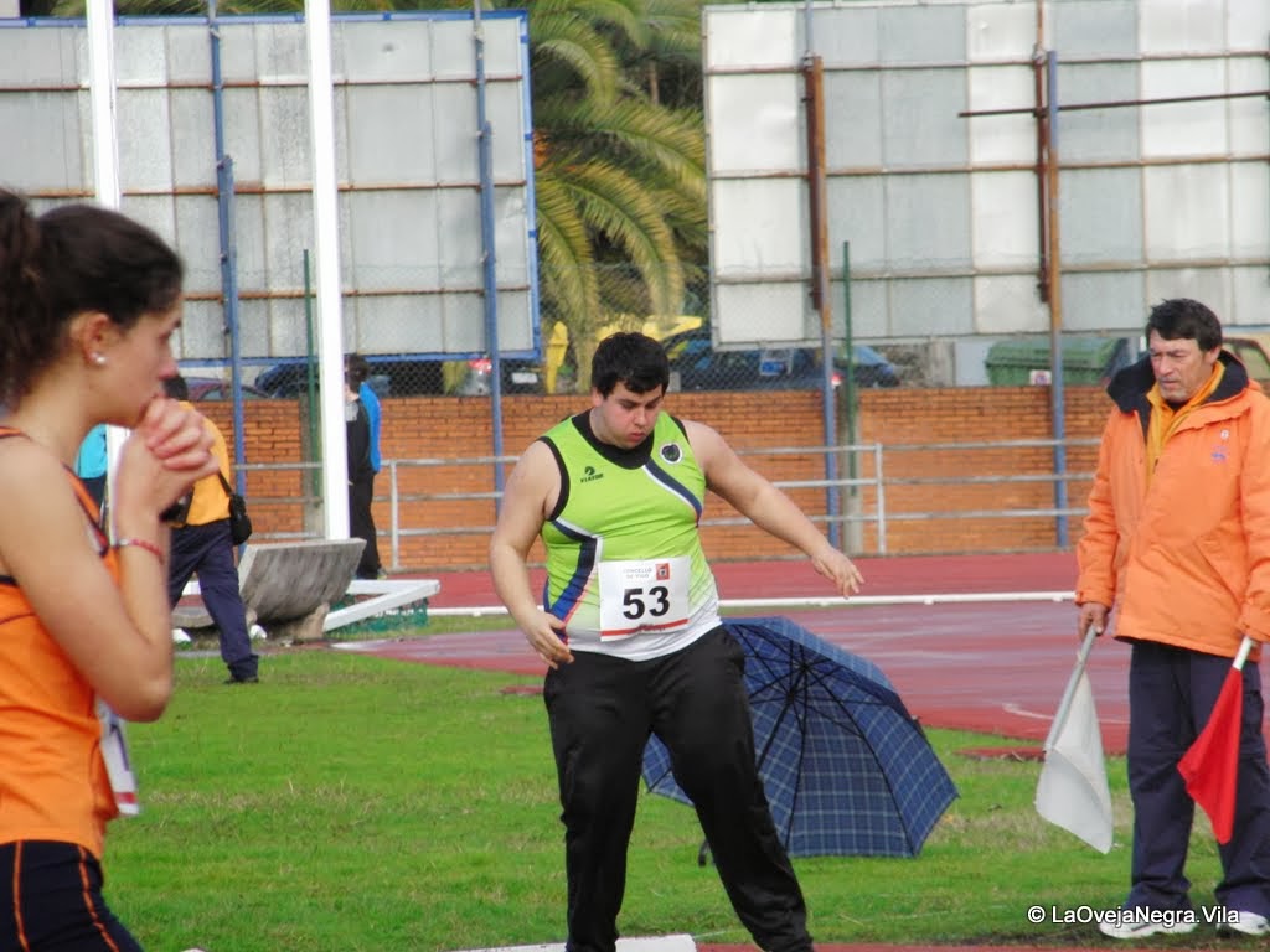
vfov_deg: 4.4
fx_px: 12401
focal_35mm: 338
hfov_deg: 5.9
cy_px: 476
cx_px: 635
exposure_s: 1/640
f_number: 4.6
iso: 200
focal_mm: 59.8
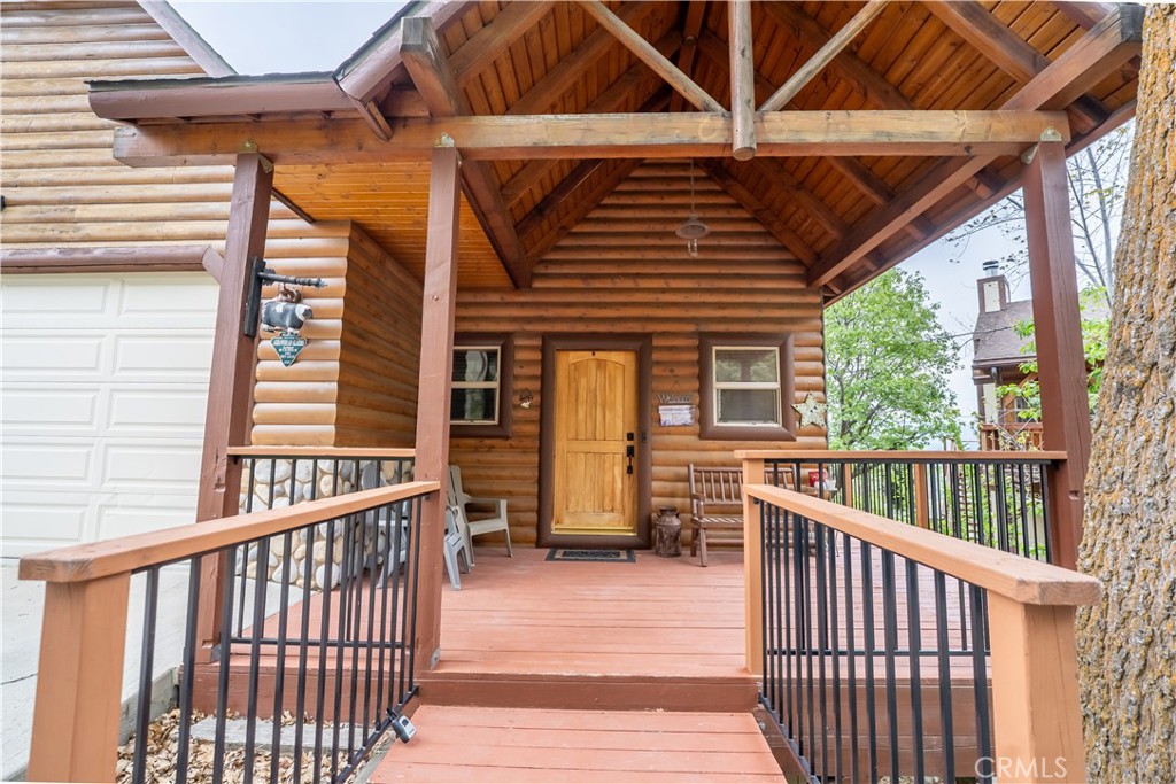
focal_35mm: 15
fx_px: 503
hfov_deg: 98.9
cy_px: 392
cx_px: 588
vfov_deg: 75.9
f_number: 4.5
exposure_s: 1/2000
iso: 640
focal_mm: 15.4
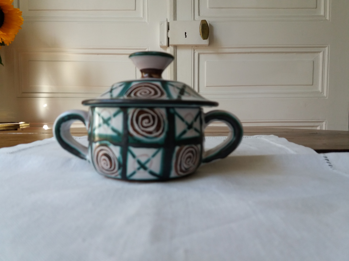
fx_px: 282
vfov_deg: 49.7
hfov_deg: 63.4
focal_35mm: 28
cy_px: 130
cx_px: 174
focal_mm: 3.7
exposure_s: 1/100
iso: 80
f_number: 1.9
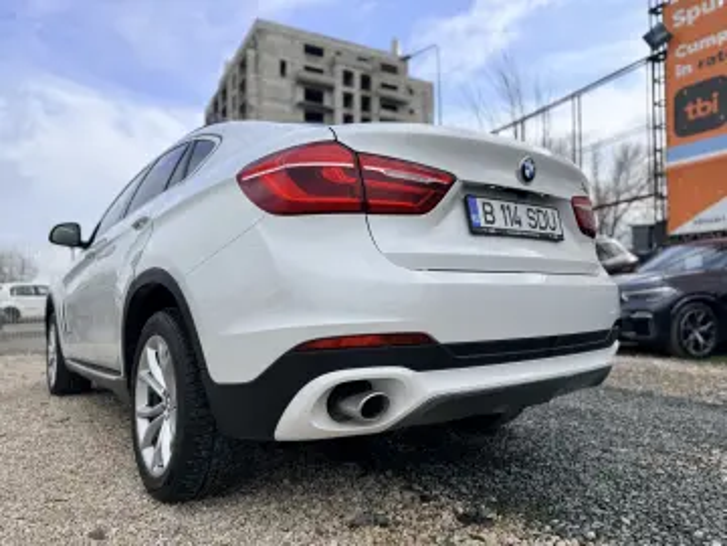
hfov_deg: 71.6
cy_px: 273
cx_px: 364
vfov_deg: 56.8
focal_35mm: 24
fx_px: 504
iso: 80
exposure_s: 1/3145
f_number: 1.78
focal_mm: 6.76
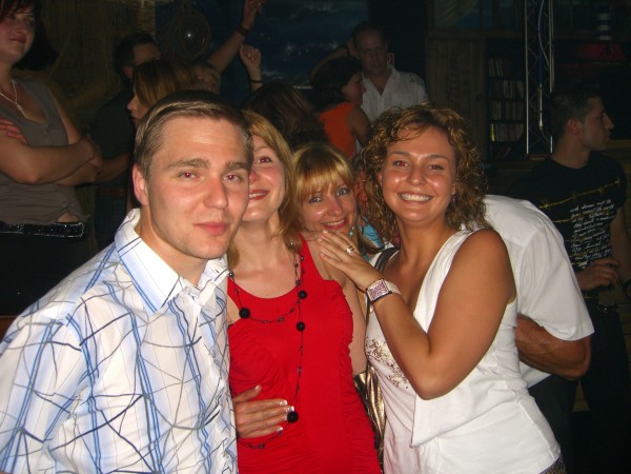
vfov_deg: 37.7
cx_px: 316
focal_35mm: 38
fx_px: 693
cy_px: 237
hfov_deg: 49.0
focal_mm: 7.9
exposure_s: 1/60
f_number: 2.8
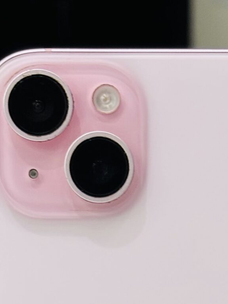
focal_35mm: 174
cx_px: 168
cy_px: 481
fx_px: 1528
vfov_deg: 10.9
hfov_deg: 8.5
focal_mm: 5.96
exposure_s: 1/50
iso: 40
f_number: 1.6
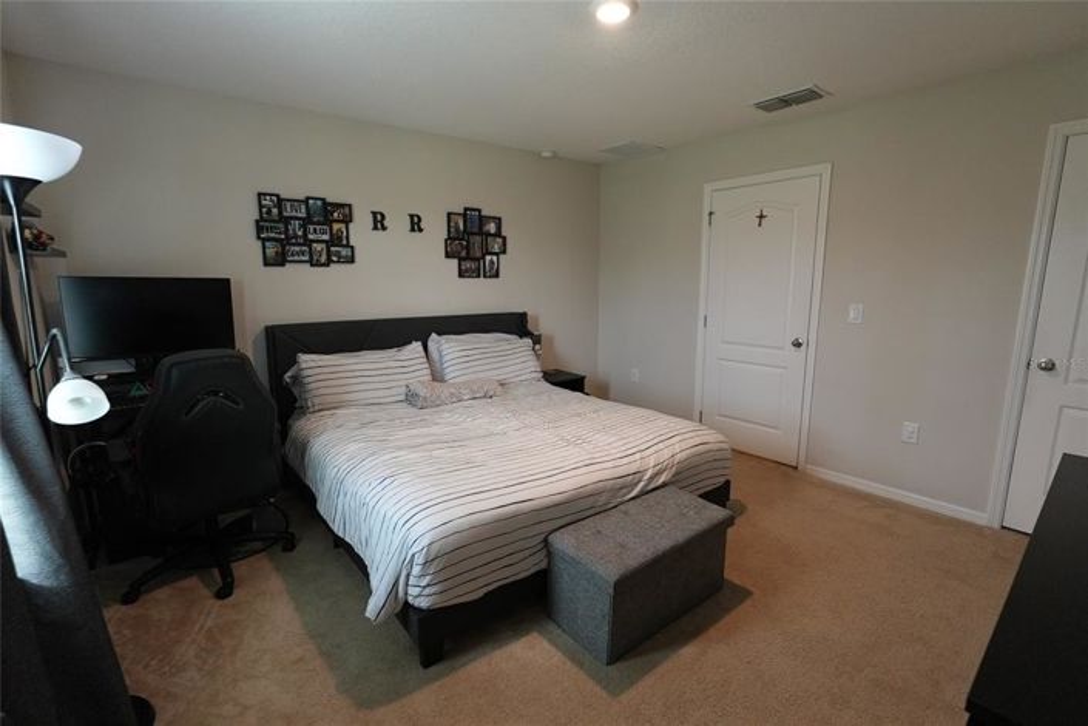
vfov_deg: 73.7
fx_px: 484
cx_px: 544
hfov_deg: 96.7
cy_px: 363
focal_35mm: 16
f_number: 3.2
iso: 1250
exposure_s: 1/160
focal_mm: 11
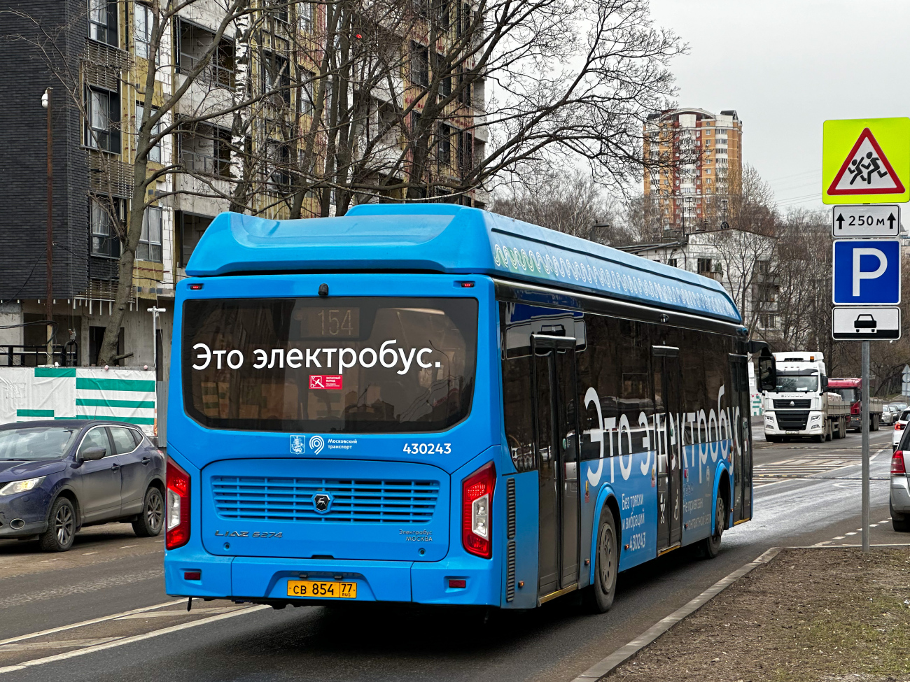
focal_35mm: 77
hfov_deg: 25.3
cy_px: 341
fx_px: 2024
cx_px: 455
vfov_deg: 19.1
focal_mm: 9
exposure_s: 1/170
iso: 32
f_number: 2.8
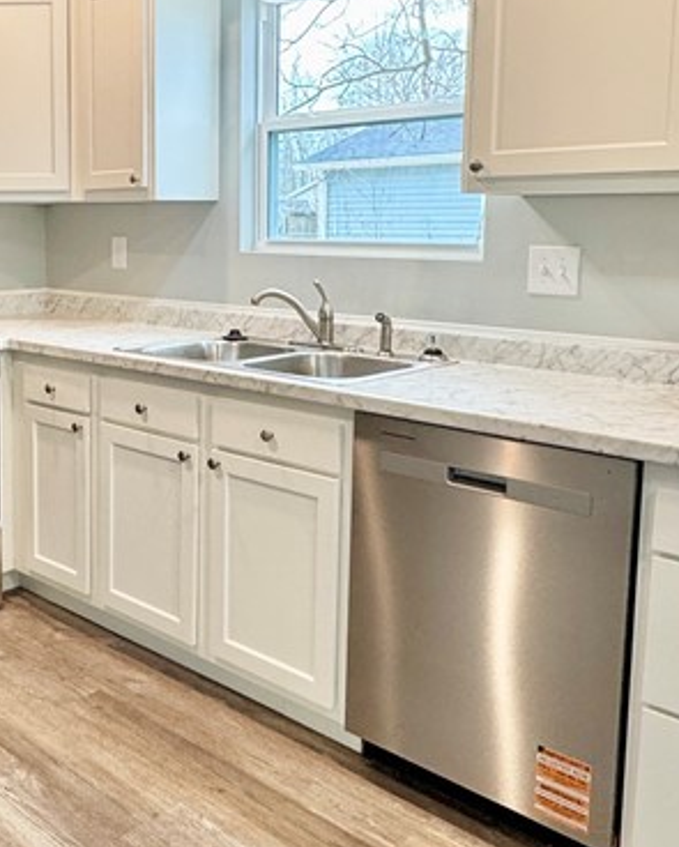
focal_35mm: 38
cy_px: 331
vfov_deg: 47.6
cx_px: 129
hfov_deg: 37.7
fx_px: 953
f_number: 2.2
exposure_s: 1/120
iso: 200
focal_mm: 2.22
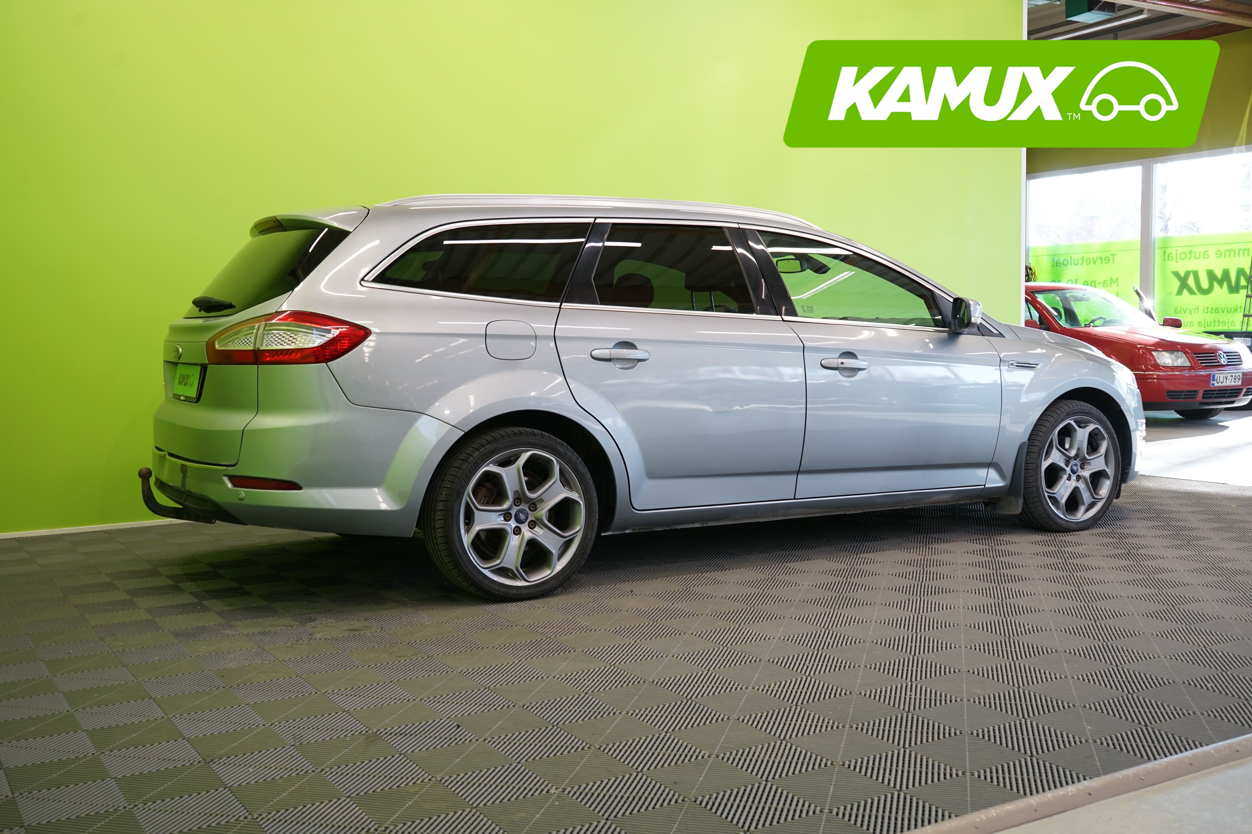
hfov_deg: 53.1
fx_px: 1252
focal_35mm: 36
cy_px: 417
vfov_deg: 36.9
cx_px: 626
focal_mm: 36
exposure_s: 1/30
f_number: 6.3
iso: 500
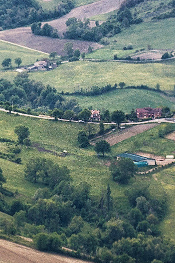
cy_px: -102
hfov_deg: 3.6
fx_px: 2738
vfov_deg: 5.5
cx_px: -294
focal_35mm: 375
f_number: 11
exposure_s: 1/160
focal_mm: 55
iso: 200
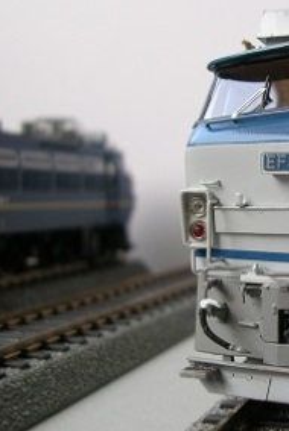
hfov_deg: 20.2
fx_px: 769
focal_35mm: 64
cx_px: 330
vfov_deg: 31.4
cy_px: 207
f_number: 2.8
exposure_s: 1/110
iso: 50
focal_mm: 5.8
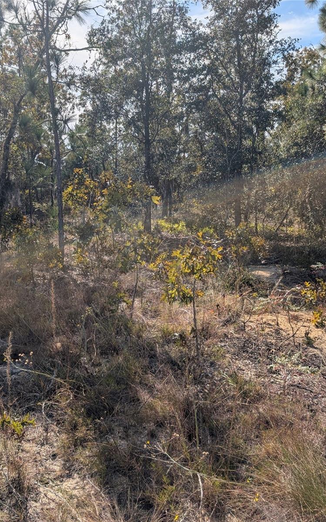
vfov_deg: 56.7
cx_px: 131
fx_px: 483
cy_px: 262
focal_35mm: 34
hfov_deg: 37.1
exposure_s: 1/1984
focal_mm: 6.9
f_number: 1.68
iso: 24
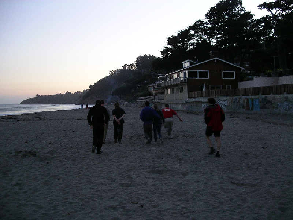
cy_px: 110
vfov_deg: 38.7
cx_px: 146
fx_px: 313
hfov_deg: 50.1
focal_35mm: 37
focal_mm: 7.8
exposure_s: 1/23
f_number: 2.8
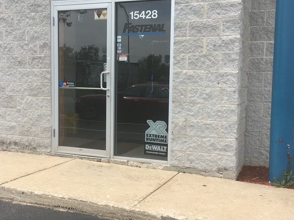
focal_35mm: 45
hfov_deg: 42.0
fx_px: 382
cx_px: 128
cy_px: 113
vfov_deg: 32.2
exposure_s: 1/785
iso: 25
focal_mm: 4.15
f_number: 2.2
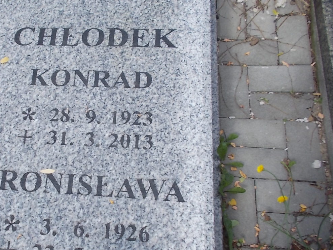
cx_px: 81
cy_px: 130
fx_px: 404
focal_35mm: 42
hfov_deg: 43.3
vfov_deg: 34.4
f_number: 8
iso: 80
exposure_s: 1/100
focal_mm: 4.6
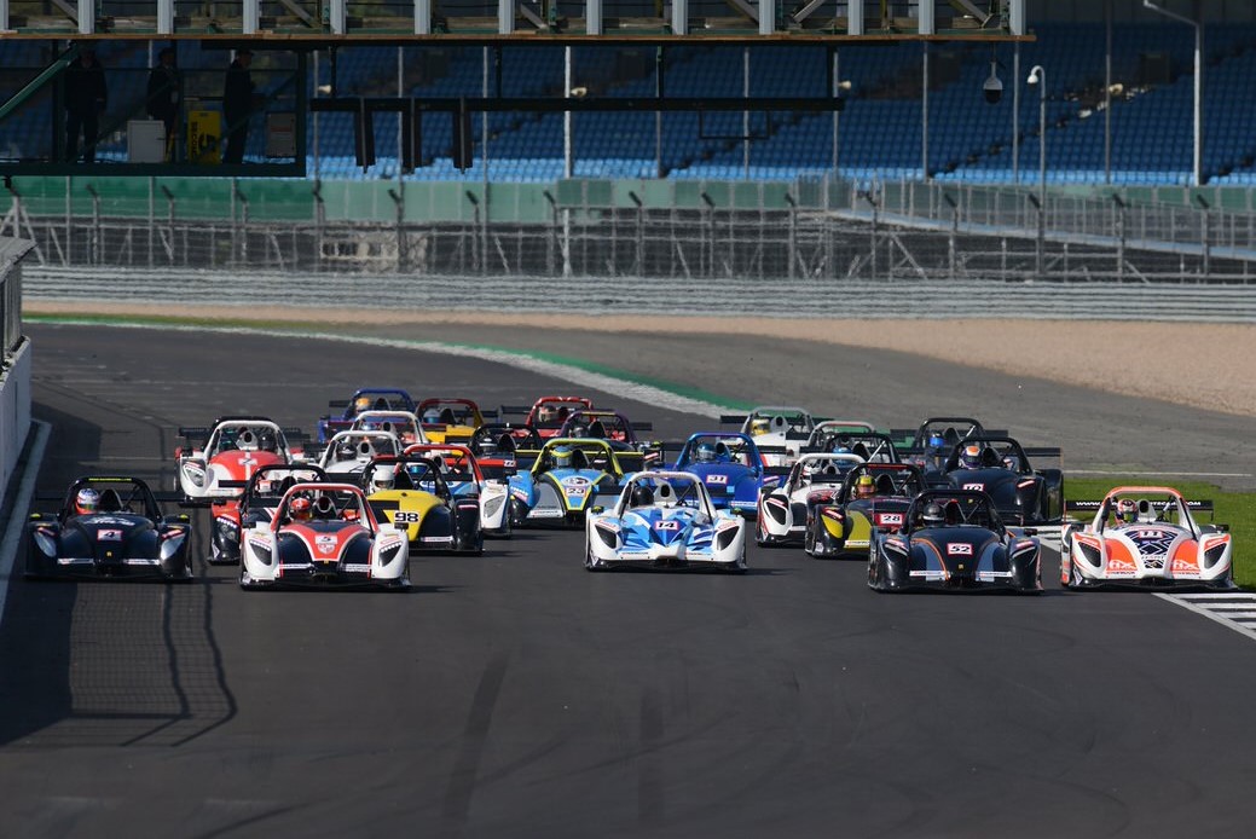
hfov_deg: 3.4
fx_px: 20944
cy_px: 420
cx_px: 628
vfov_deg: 2.3
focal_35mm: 600
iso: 320
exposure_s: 1/2000
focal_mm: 600
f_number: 7.1
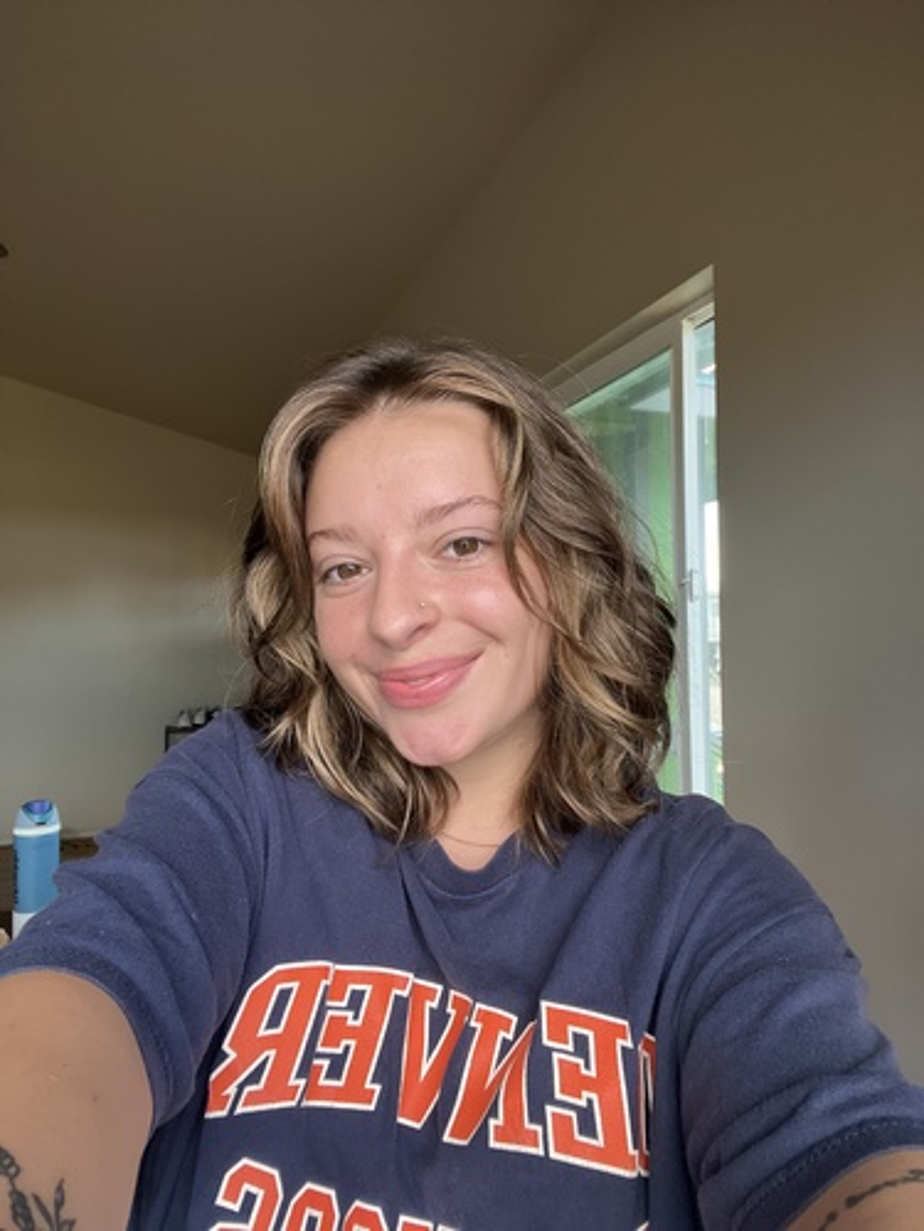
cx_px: 462
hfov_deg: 58.9
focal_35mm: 23
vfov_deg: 73.9
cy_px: 616
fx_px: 819
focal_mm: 2.71
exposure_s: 1/121
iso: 80
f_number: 2.2
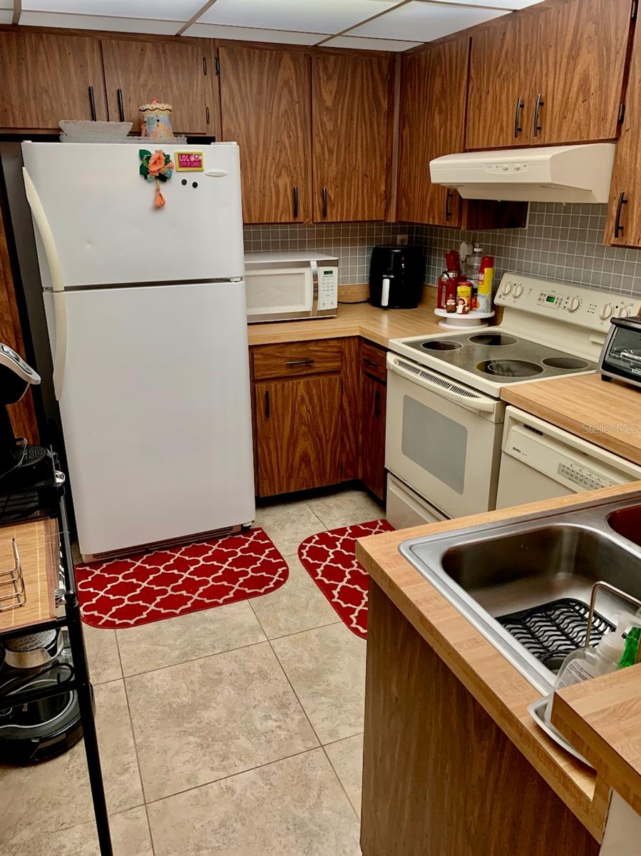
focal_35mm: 26
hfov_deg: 53.0
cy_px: 428
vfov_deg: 67.3
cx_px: 320
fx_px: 642
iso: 125
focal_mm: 4.25
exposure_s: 1/60
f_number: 1.8
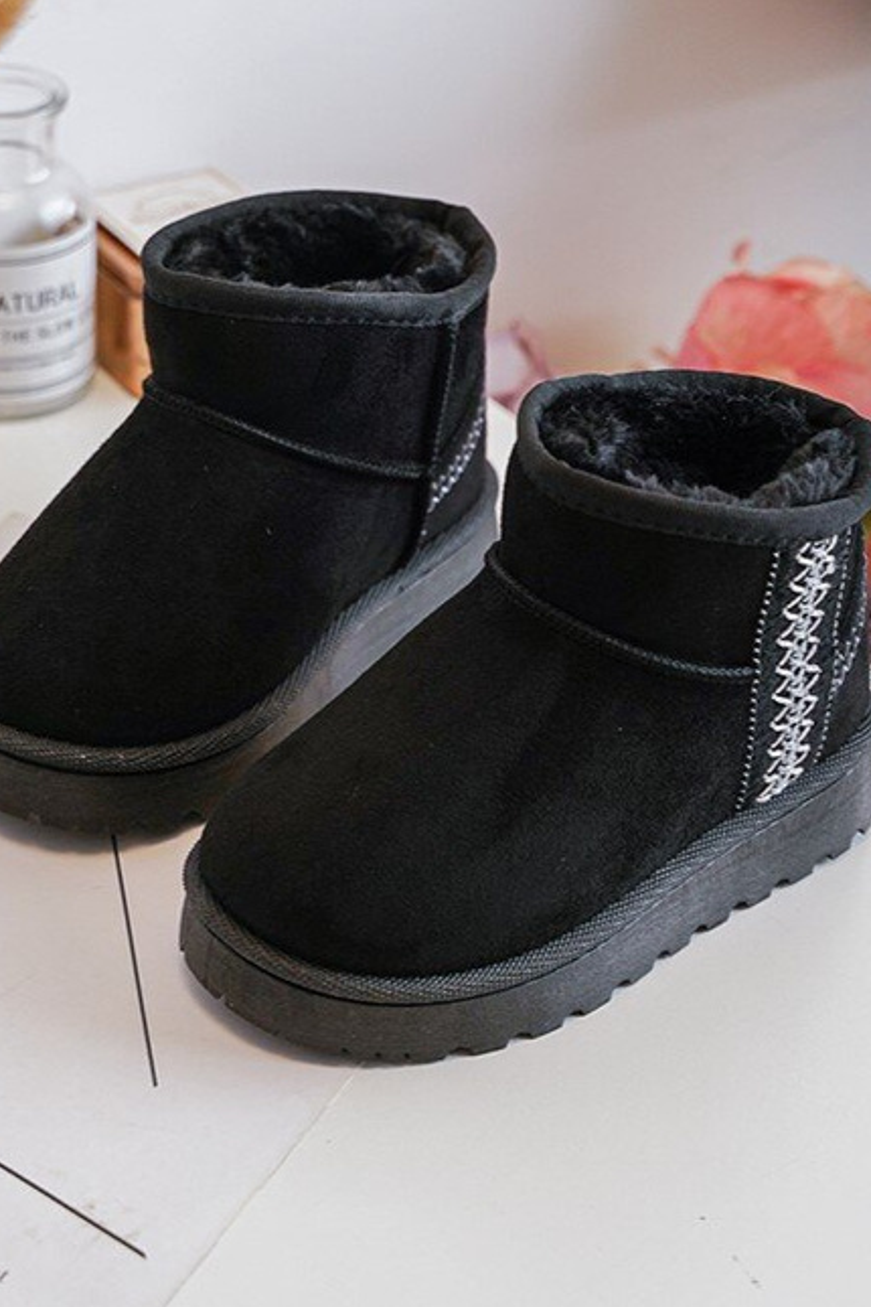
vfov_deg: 39.5
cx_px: 421
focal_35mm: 50
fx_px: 1814
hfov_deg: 27.0
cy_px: 561
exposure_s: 1/100
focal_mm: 43
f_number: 4
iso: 500
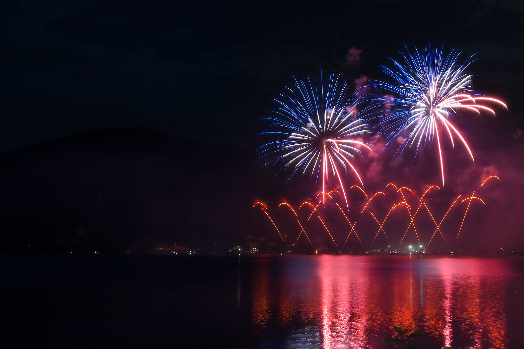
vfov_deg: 32.6
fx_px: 597
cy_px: 182
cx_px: 251
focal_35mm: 41
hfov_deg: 47.4
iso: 100
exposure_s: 4
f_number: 8
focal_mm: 24
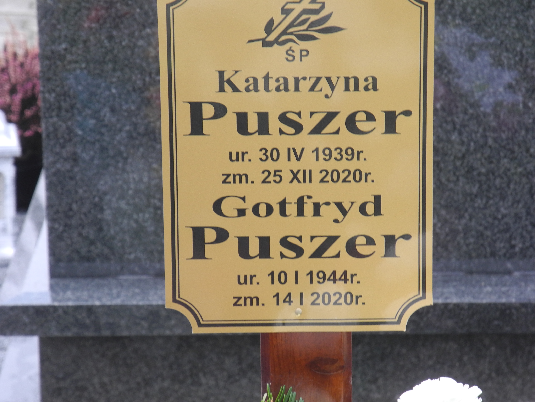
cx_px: 268
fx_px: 3091
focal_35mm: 200
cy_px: 201
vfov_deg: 7.4
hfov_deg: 9.9
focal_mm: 42.6
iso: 220
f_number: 5.6
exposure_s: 1/30
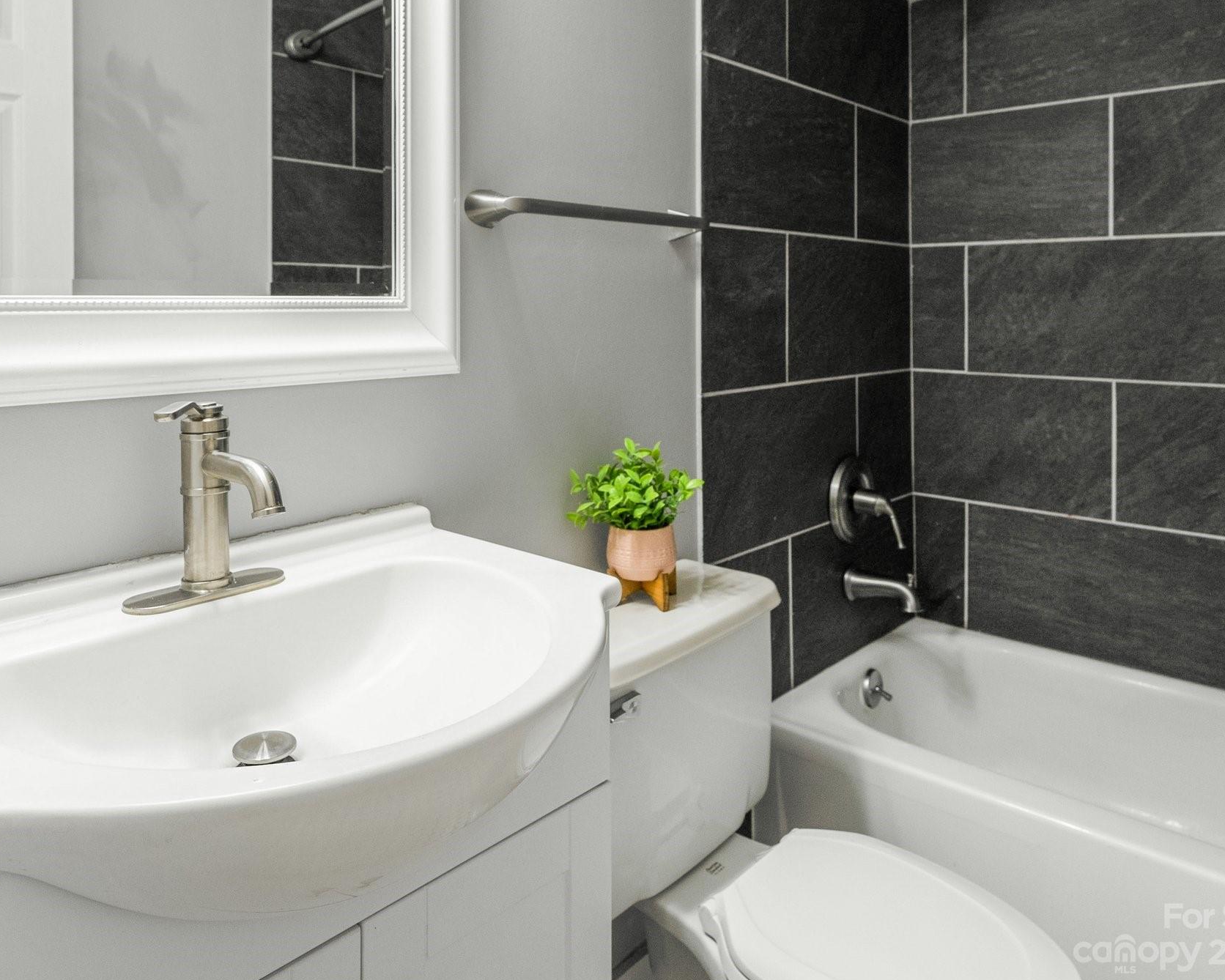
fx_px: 855
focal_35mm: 24
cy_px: 487
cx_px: 541
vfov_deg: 59.7
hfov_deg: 71.0
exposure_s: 1/20
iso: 1250
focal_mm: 20.5
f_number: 8
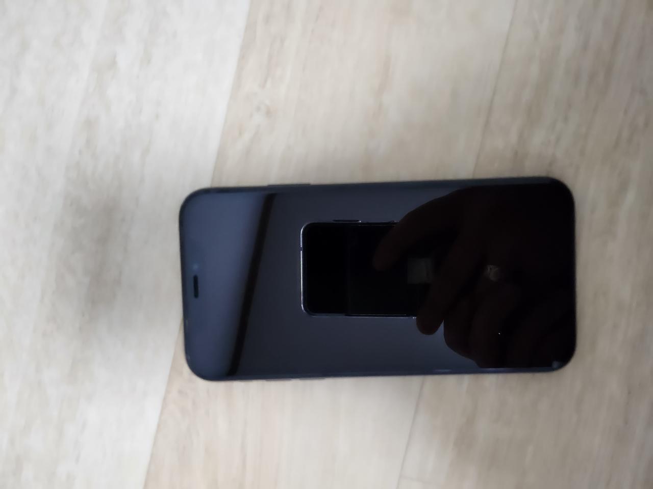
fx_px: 453
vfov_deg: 56.8
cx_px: 326
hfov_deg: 71.6
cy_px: 244
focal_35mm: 24
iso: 800
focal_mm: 5
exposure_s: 1/120
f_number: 1.8
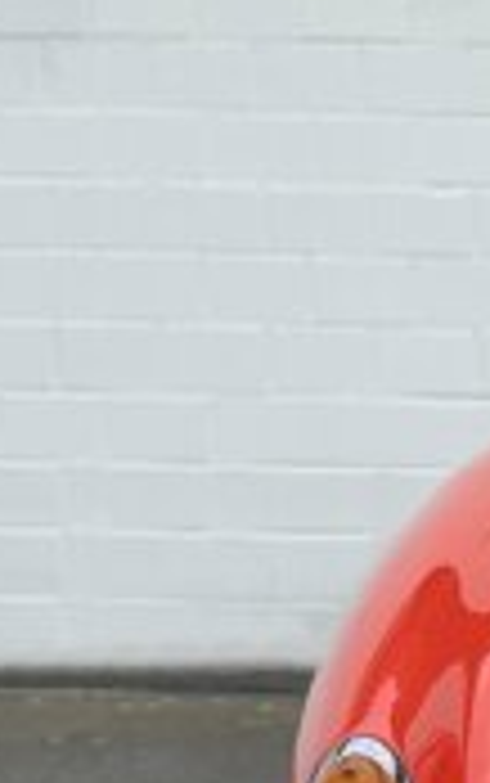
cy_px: 846
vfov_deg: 10.2
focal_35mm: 203
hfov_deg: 6.2
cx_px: 1191
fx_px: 4330
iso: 16
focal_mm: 6
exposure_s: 1/305
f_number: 2.4
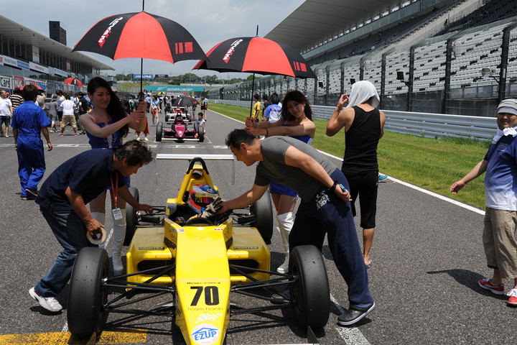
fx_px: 546
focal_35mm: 38
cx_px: 258
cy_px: 172
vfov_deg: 35.1
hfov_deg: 50.7
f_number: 9.5
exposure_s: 1/350
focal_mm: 38
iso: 200
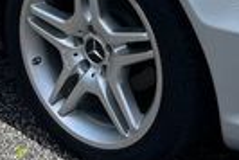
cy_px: -147
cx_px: 131
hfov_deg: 15.7
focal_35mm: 130
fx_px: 864
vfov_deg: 9.9
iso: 50
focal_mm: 5.7
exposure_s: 1/4831
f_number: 1.5
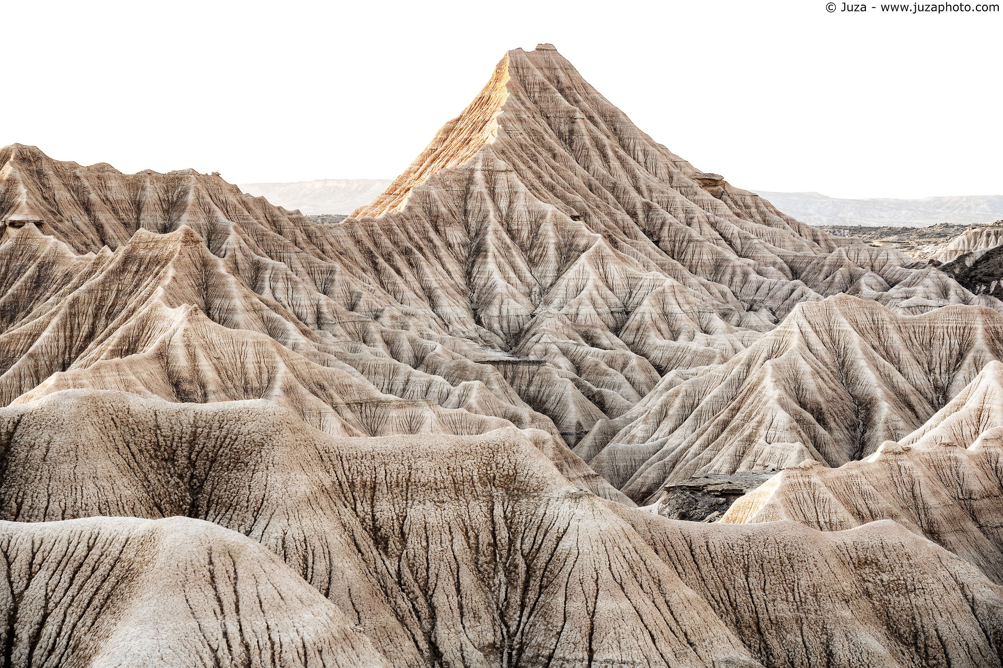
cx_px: 502
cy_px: 334
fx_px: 2591
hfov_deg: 21.9
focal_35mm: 93
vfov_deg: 14.7
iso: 100
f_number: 7.1
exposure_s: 1/50
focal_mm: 93
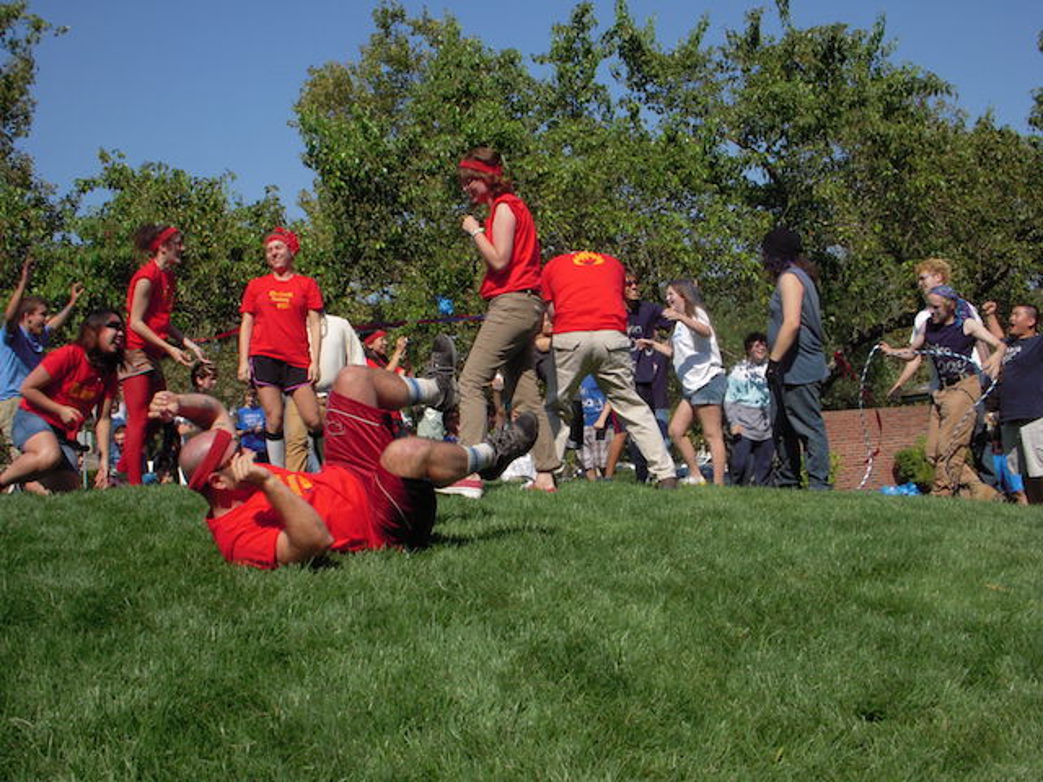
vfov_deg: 37.7
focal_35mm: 38
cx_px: 522
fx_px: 1145
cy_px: 391
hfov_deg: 49.0
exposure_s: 1/400
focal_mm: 6.3
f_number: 6.6
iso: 100
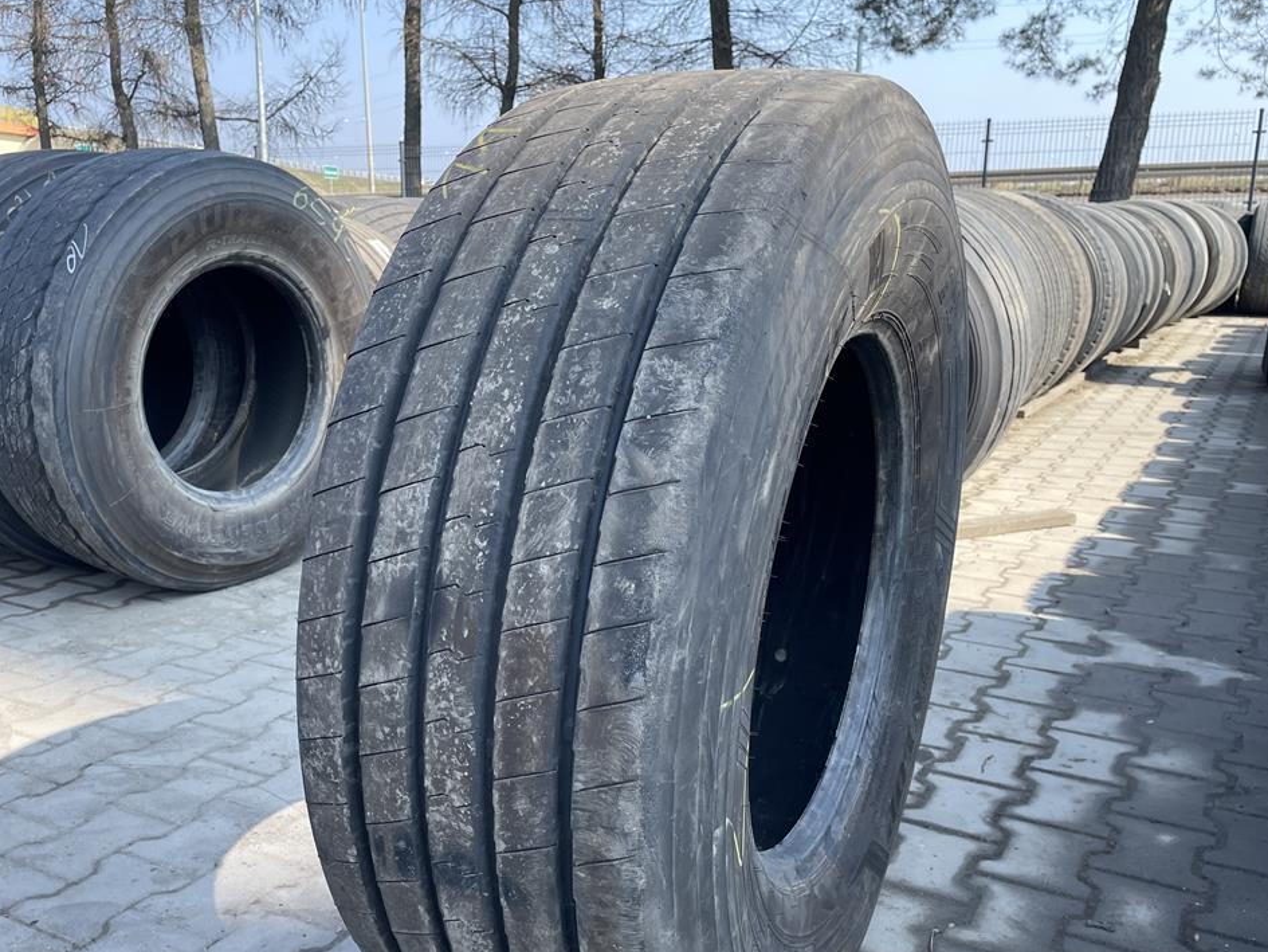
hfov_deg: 55.2
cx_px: 558
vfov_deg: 42.6
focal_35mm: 33
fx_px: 1209
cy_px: 600
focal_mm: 4.2
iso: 32
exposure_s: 1/654
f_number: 1.6
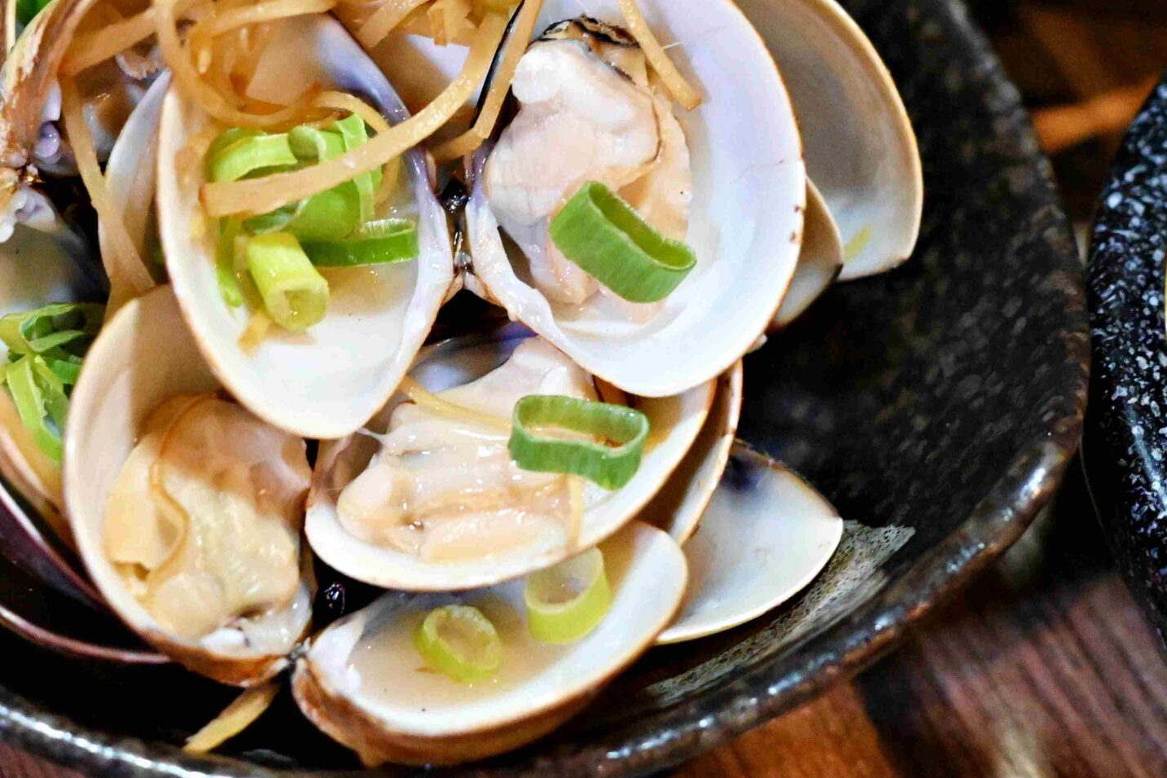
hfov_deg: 15.3
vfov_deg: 10.2
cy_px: 259
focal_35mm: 134
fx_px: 4343
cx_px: 353
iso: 8000
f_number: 3.5
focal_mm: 50
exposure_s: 1/320
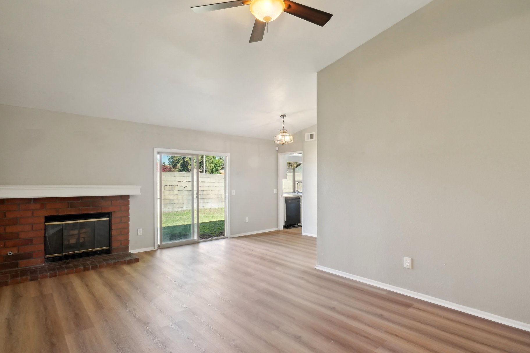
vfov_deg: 67.4
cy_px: 174
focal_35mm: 18
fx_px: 265
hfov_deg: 89.9
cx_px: 251
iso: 3200
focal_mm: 16
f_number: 16
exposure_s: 1/60
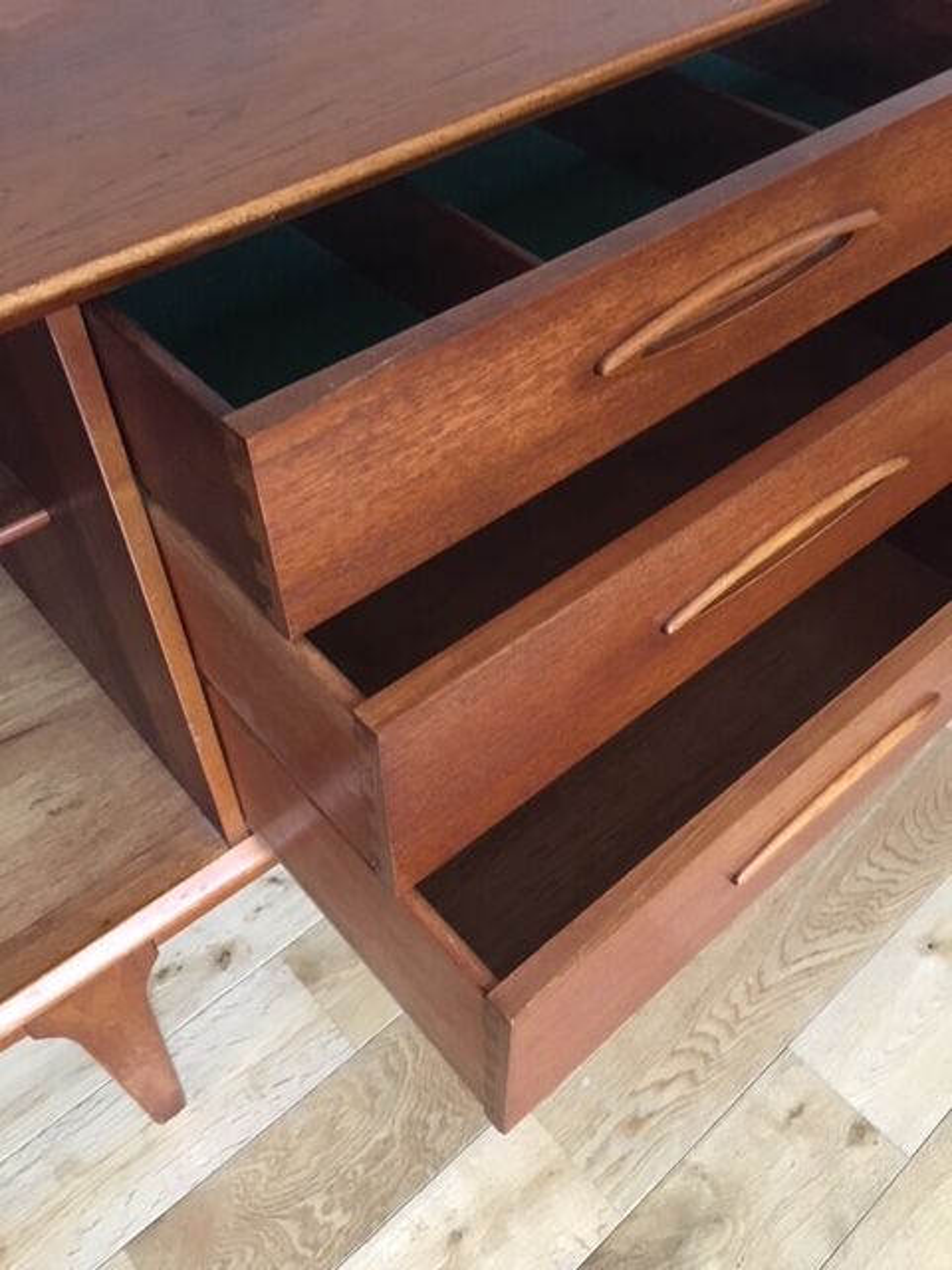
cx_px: 476
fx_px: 1063
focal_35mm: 29
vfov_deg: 61.7
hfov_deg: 48.2
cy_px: 635
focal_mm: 4.15
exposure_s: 1/17
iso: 320
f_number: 2.2
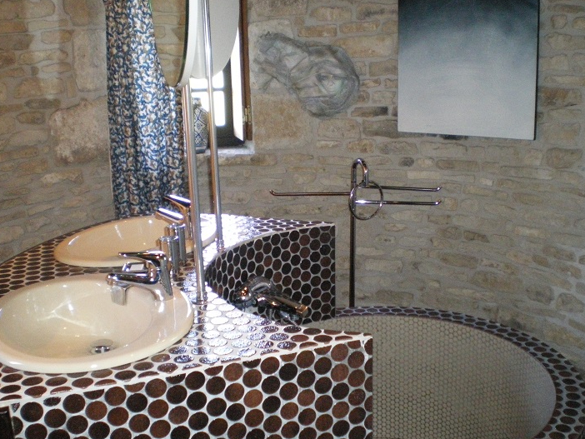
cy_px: 230
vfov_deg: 35.1
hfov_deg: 45.7
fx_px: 693
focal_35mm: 41
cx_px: 311
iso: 800
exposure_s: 1/50
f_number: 3.1
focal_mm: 6.3
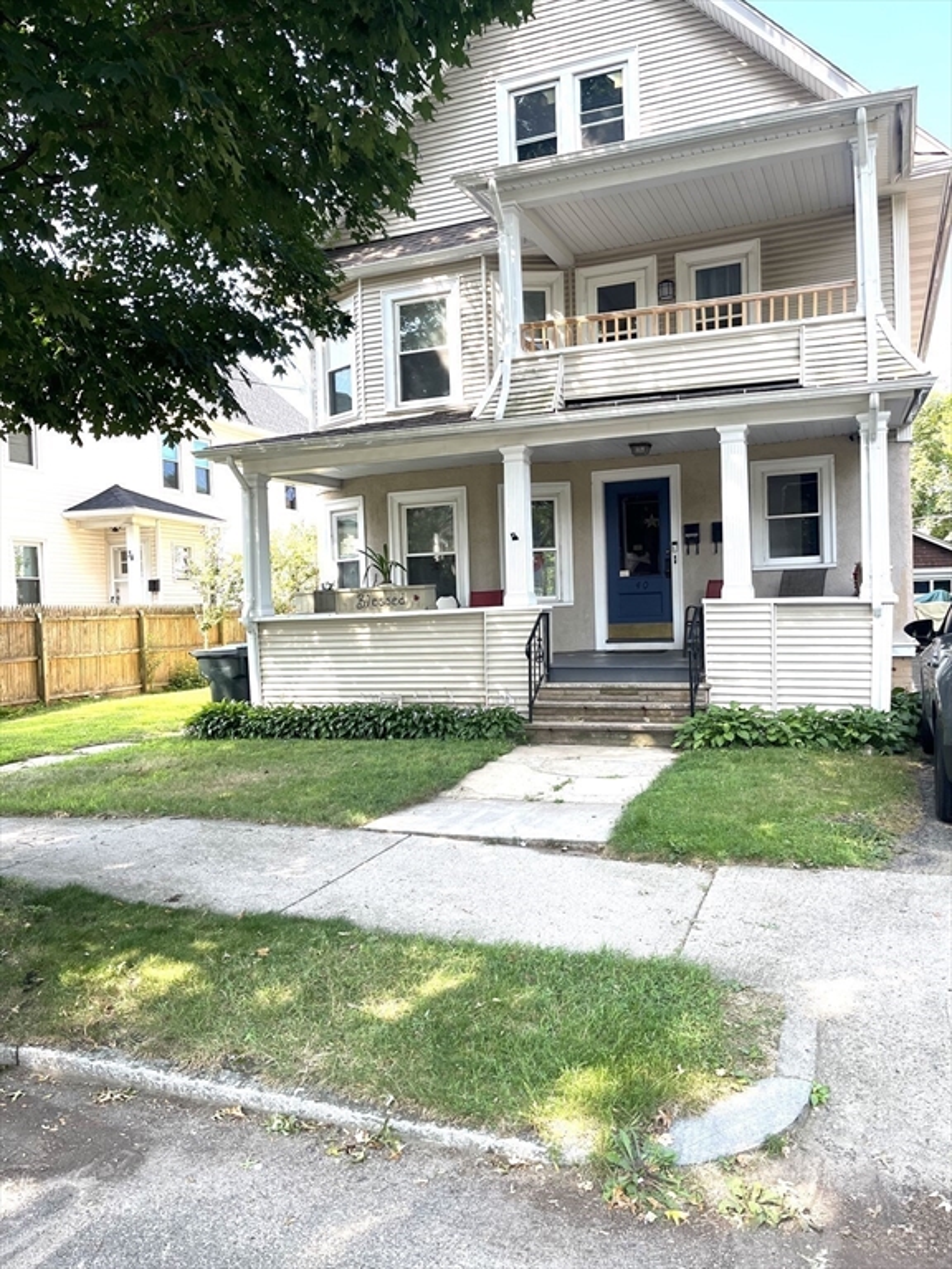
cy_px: 634
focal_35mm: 26
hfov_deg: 53.1
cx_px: 476
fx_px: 953
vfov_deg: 67.3
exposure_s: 1/347
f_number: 1.6
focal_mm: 5.1
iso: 50
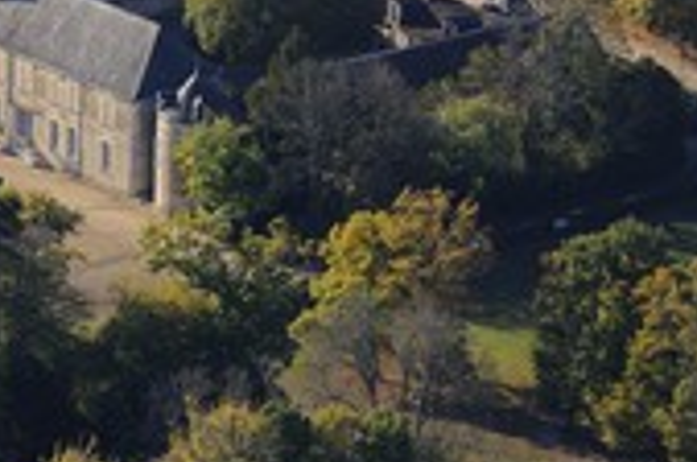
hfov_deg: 4.6
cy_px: 41
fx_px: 8677
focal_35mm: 449
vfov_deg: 3.0
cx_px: -35
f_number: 5.6
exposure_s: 1/1000
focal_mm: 180
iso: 400
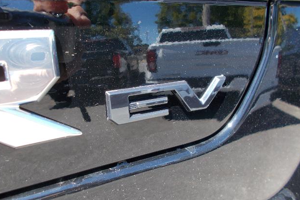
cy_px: 99
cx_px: 150
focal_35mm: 28
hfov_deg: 65.5
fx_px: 233
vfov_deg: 46.4
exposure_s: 1/80
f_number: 3.2
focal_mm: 4.6
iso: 80
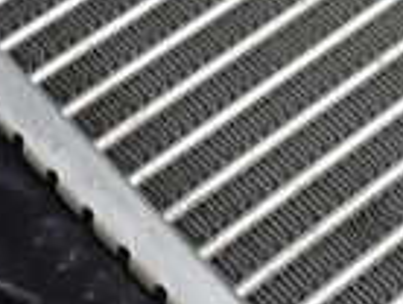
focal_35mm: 130
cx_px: 222
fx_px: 1516
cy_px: 123
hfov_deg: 15.1
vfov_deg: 11.4
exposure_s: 1/50
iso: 200
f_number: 2.3
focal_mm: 5.4
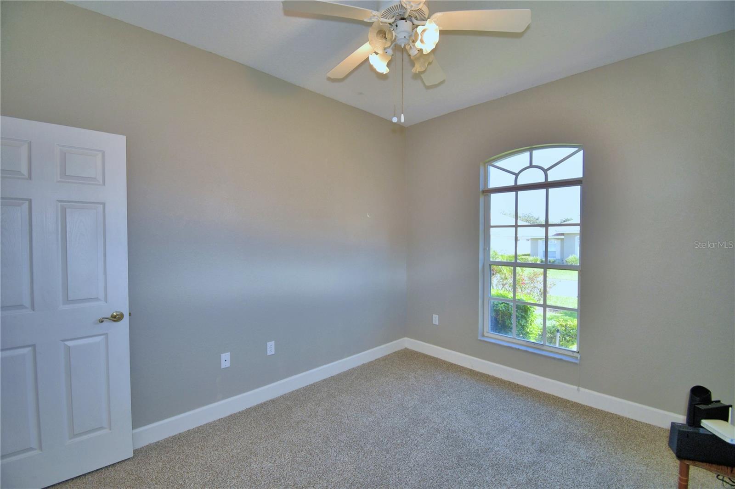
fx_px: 306
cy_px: 244
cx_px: 368
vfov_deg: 77.3
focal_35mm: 15
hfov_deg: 100.4
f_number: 4.5
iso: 125
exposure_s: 1/60
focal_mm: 10
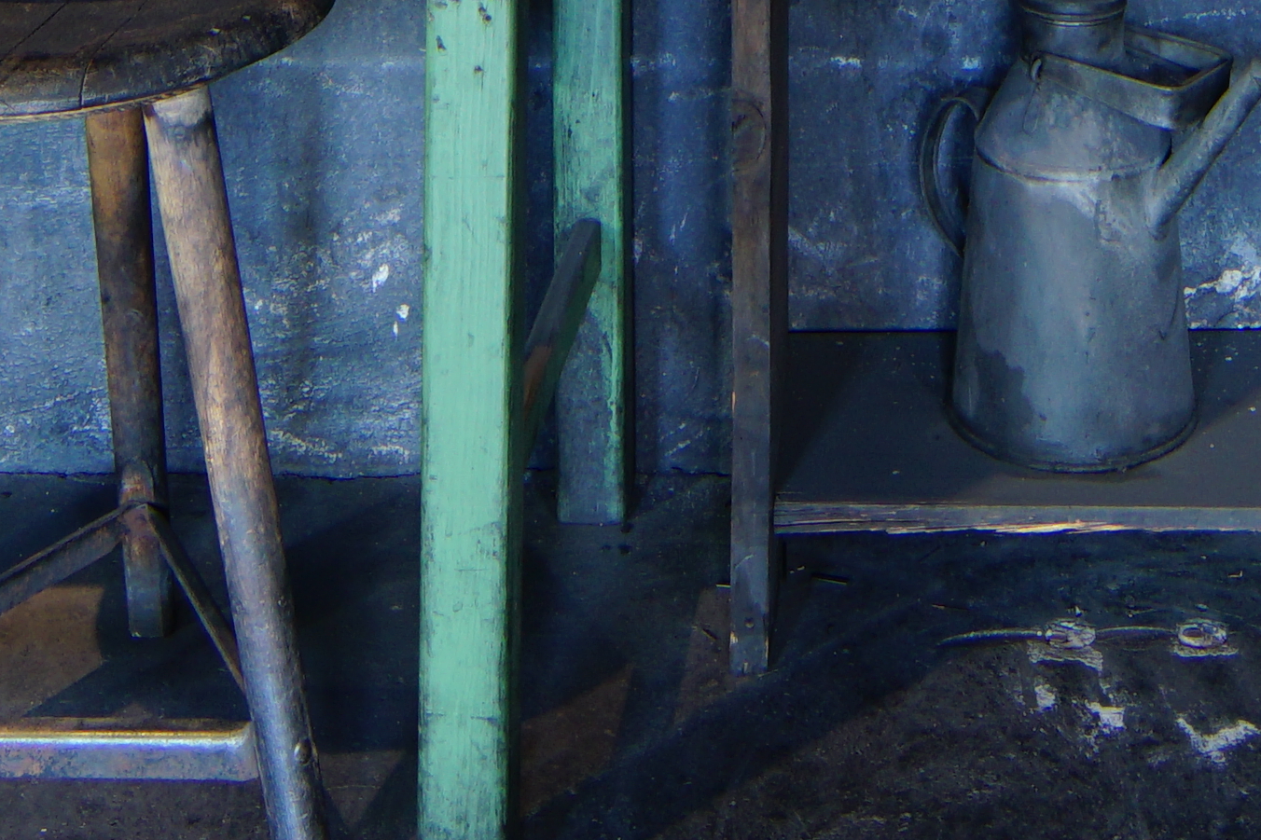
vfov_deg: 15.0
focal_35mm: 73
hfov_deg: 27.4
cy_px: -861
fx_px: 2564
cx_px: 895
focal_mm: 11
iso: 125
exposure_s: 5
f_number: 9
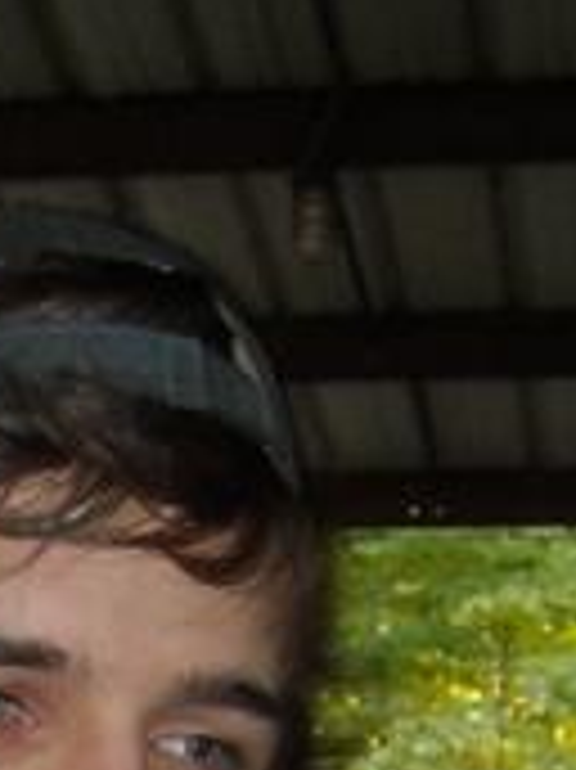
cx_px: -212
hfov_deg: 9.3
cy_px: 1418
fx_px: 3488
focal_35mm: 157
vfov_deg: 11.6
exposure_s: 1/60
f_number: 2.8
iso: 200
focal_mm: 5.7
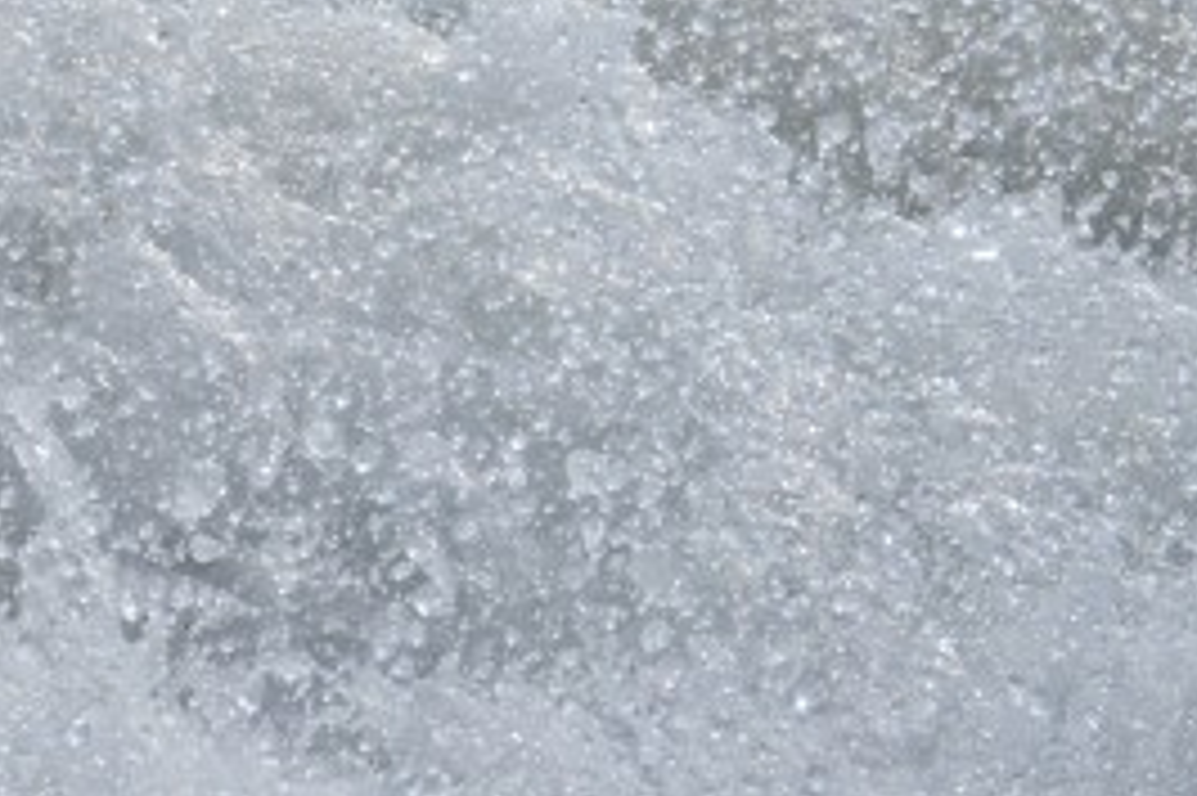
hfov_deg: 4.5
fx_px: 15186
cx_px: -1071
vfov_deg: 3.0
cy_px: -126
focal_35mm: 457
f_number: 4.5
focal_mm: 75
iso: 200
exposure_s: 1/4000
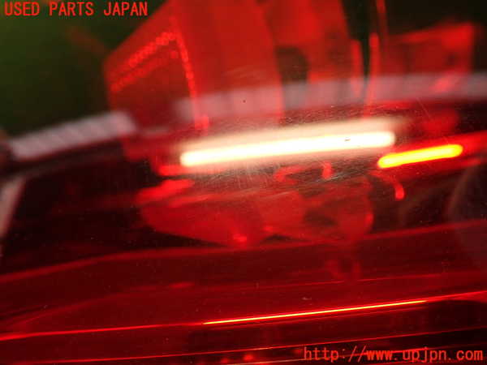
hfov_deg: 60.0
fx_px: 422
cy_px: 182
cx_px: 244
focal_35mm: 30
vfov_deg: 46.8
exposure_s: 1/50
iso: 200
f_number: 2.3
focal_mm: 5.4
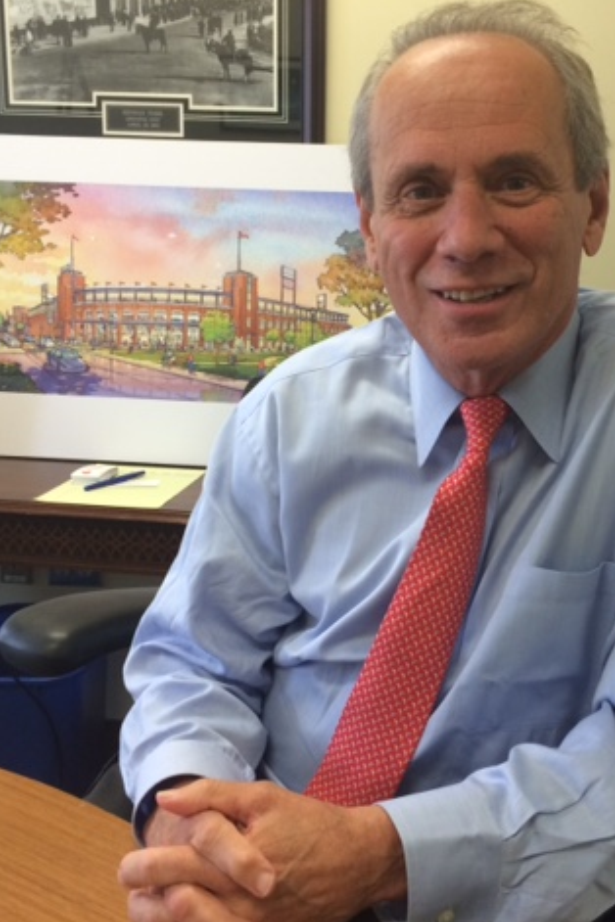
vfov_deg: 47.4
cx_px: 392
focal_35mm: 41
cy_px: 462
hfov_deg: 32.4
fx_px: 1051
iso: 50
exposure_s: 1/30
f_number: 2.2
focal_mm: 4.15
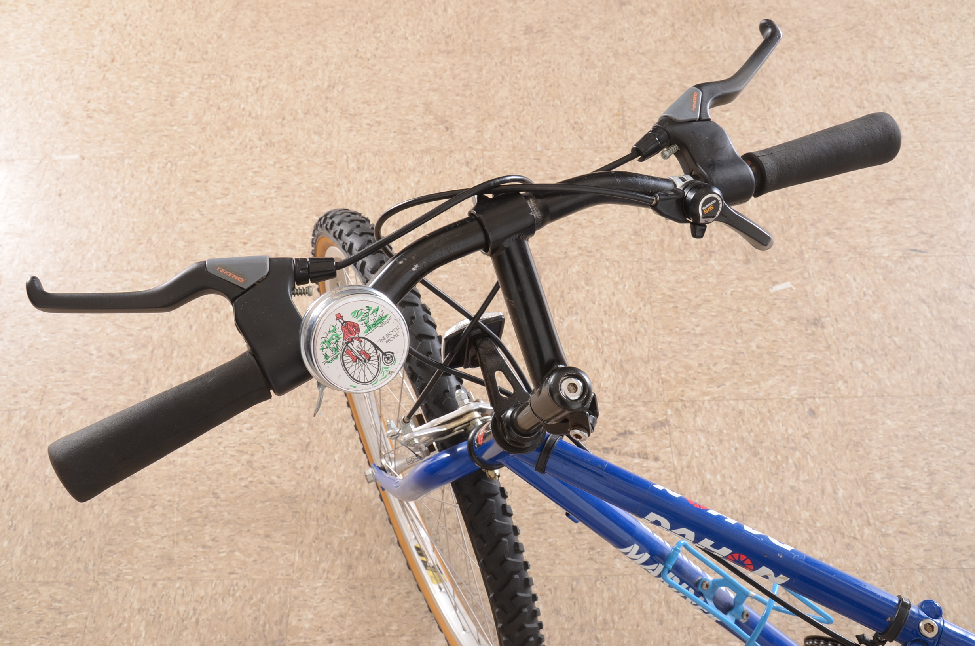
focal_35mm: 36
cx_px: 488
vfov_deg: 36.7
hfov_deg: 53.2
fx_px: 973
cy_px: 323
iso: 160
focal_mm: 24
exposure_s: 1/100
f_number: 11
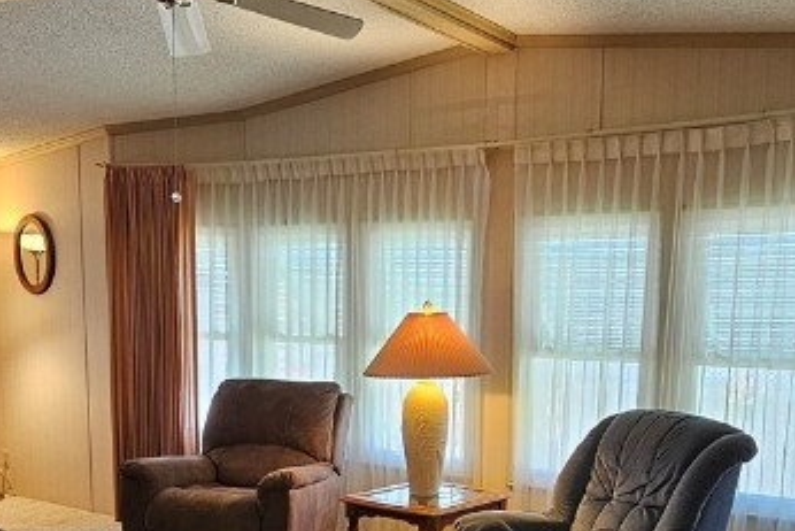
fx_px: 884
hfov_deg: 48.2
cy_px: 462
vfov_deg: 32.1
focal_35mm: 40
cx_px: 466
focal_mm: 2.2
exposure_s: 1/60
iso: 200
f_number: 2.2
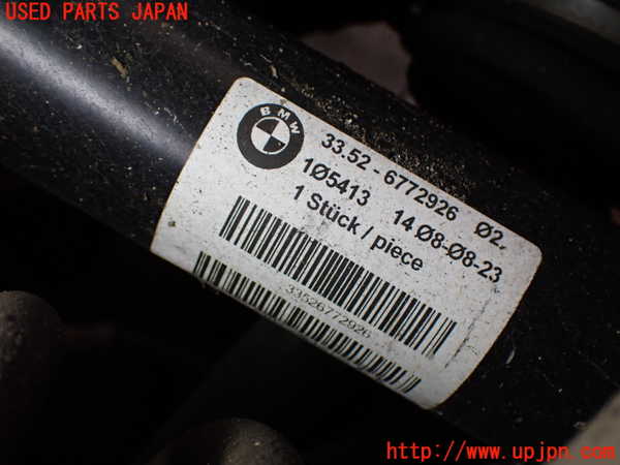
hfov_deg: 40.4
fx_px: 842
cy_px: 232
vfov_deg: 30.9
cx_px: 310
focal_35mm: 47
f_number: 3.1
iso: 250
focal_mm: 8.4
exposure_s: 1/200
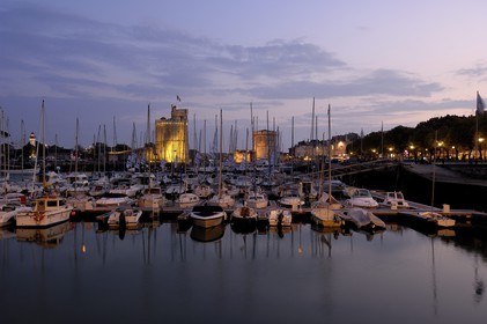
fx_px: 406
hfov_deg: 62.0
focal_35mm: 30
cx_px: 244
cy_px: 162
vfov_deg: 43.5
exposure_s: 1
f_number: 7.1
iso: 100
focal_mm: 20
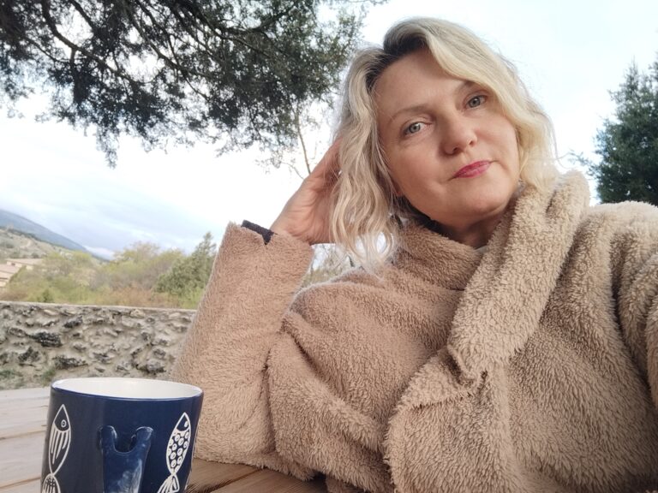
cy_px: 246
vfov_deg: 66.0
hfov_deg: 81.7
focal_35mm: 20
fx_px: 380
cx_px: 329
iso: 50
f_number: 2.45
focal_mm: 3.49
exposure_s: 1/142
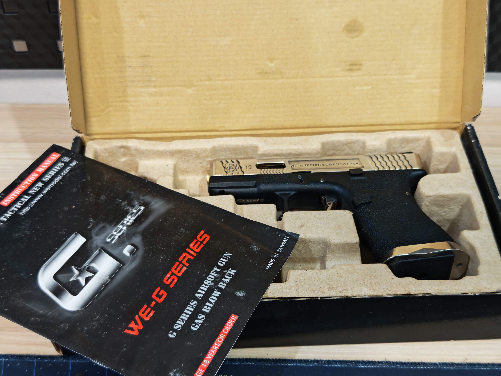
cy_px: 184
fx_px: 709
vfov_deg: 29.7
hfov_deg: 38.9
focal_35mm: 49
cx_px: 253
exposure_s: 1/50
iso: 200
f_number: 1.4
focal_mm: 6.83
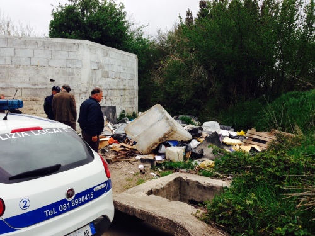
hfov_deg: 55.4
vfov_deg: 42.9
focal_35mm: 33
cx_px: 158
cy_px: 118
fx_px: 300
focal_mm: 4.12
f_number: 2.4
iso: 50
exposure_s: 1/387
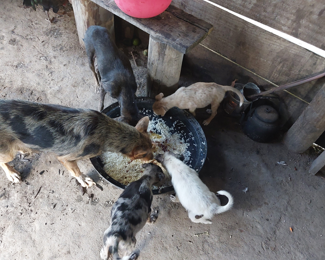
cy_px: 133
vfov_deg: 45.8
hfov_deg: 55.6
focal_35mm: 32
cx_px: 150
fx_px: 308
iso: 500
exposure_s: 1/24
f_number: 1.8
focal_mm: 4.6
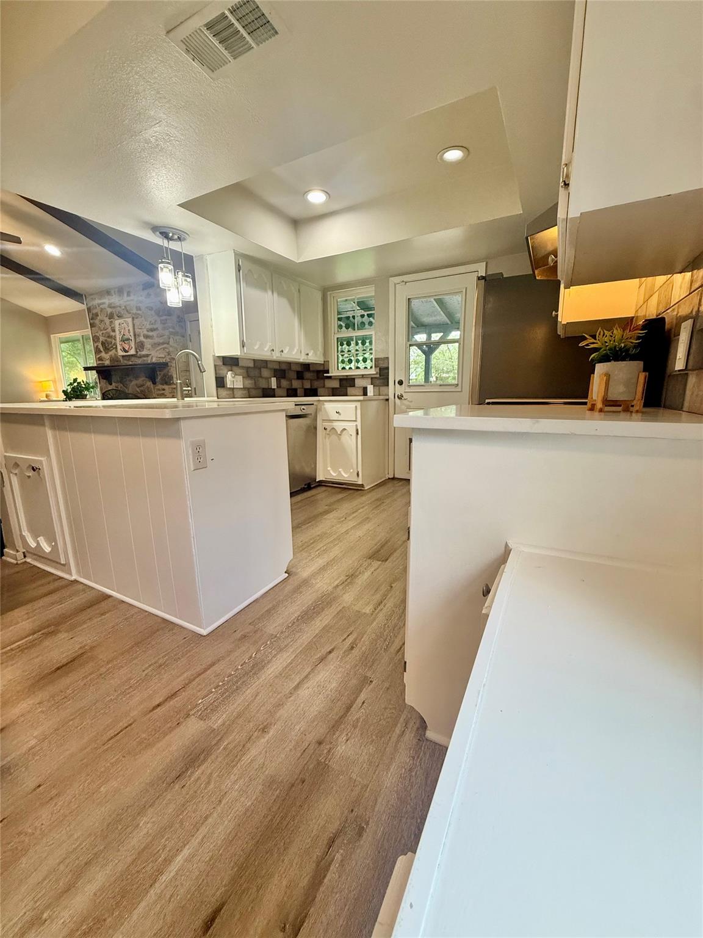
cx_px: 352
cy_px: 469
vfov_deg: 102.1
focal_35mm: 14
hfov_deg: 85.7
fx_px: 379
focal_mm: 2.22
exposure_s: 1/120
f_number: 2.2
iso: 250
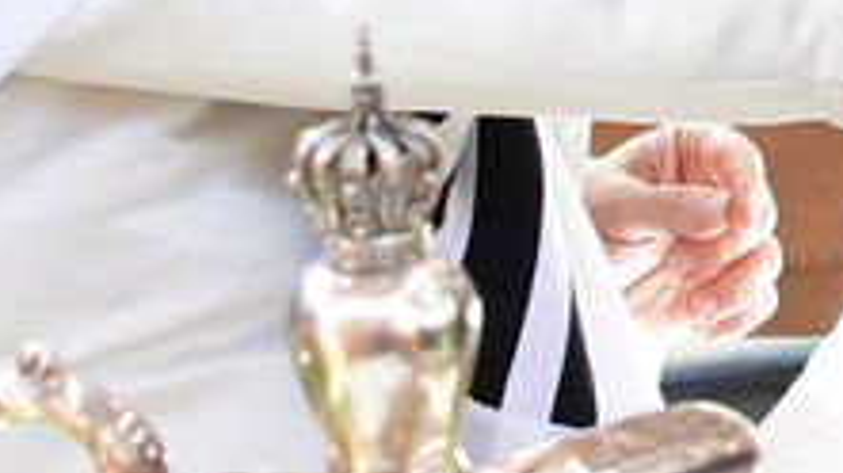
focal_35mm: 186
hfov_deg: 10.9
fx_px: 4155
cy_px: -738
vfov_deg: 6.2
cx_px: 1434
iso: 1000
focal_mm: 28
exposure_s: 1/160
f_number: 6.3
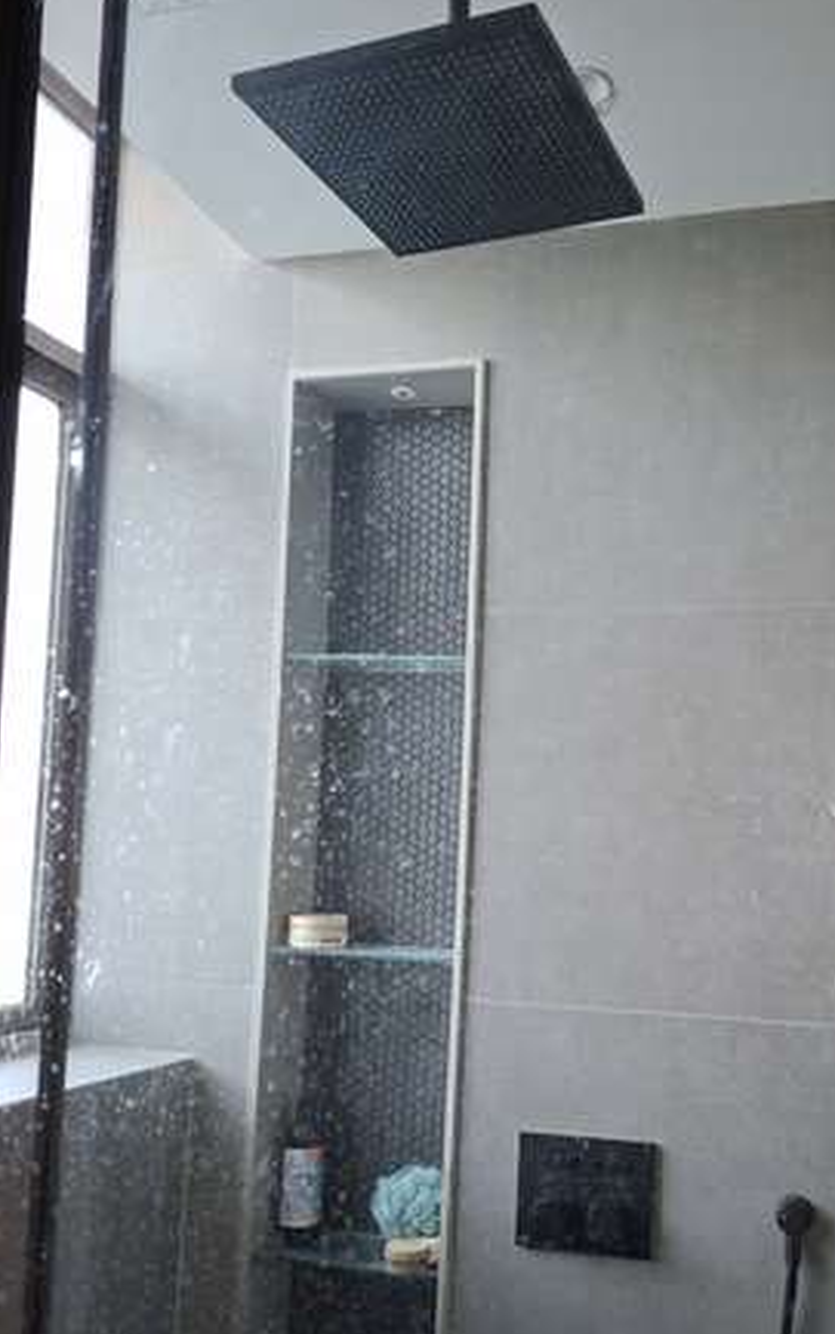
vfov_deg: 62.3
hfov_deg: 40.8
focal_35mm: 30
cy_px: 799
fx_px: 1091
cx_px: 613
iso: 320
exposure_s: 1/120
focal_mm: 5.54
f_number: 1.8
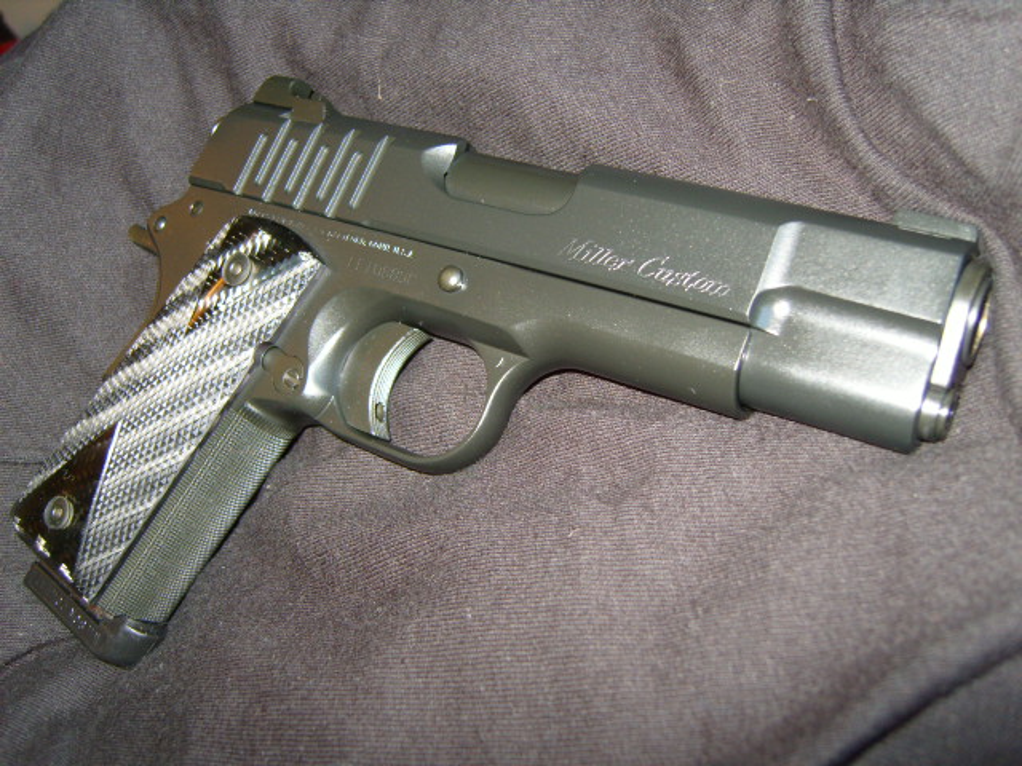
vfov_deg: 40.7
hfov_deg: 52.6
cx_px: 511
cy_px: 383
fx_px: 1033
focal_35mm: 35
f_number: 2.8
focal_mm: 7.4
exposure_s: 1/30
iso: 100
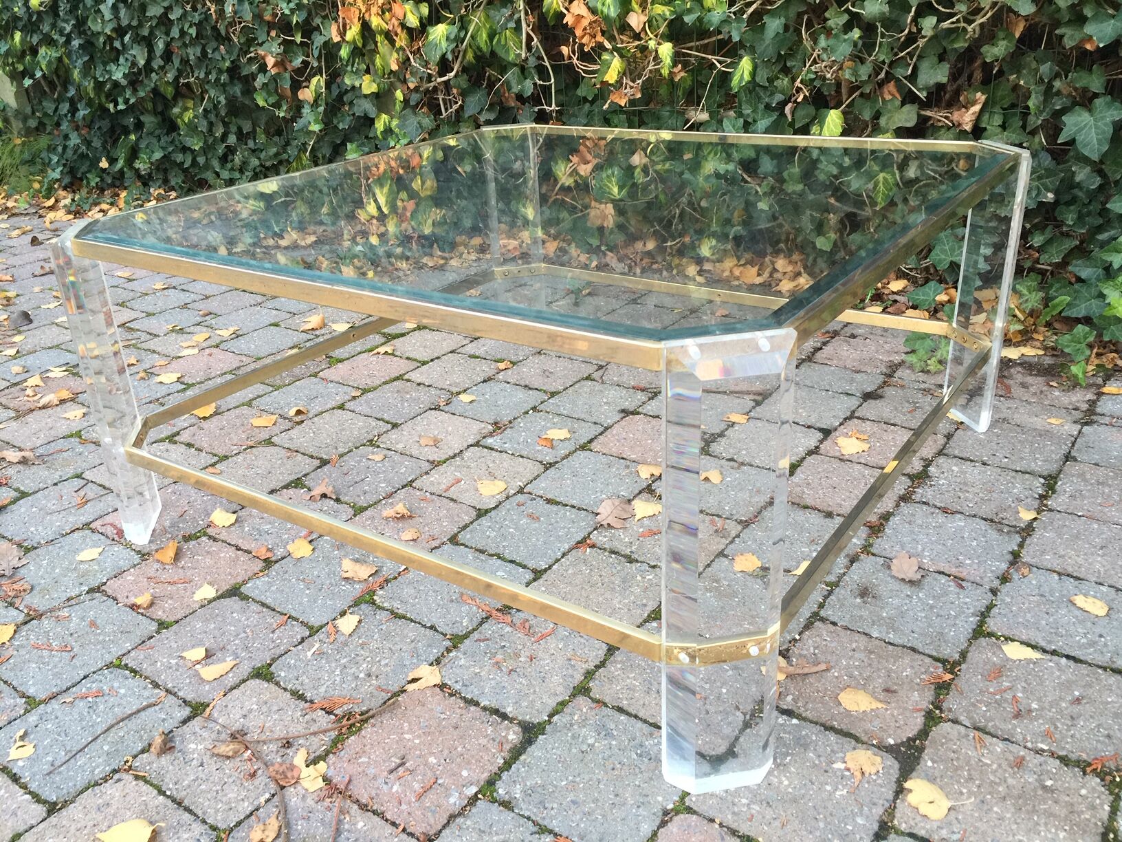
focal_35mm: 29
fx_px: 940
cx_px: 561
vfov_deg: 48.2
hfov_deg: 61.7
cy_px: 421
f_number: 2.2
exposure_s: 1/33
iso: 50
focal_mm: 4.15
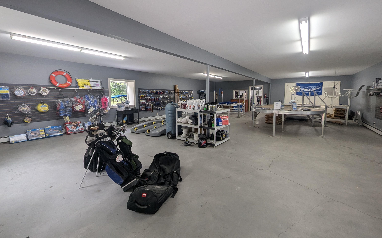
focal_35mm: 14
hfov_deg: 105.3
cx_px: 193
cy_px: 105
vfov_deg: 78.3
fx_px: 146
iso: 69
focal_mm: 1.95
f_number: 2.2
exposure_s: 1/60
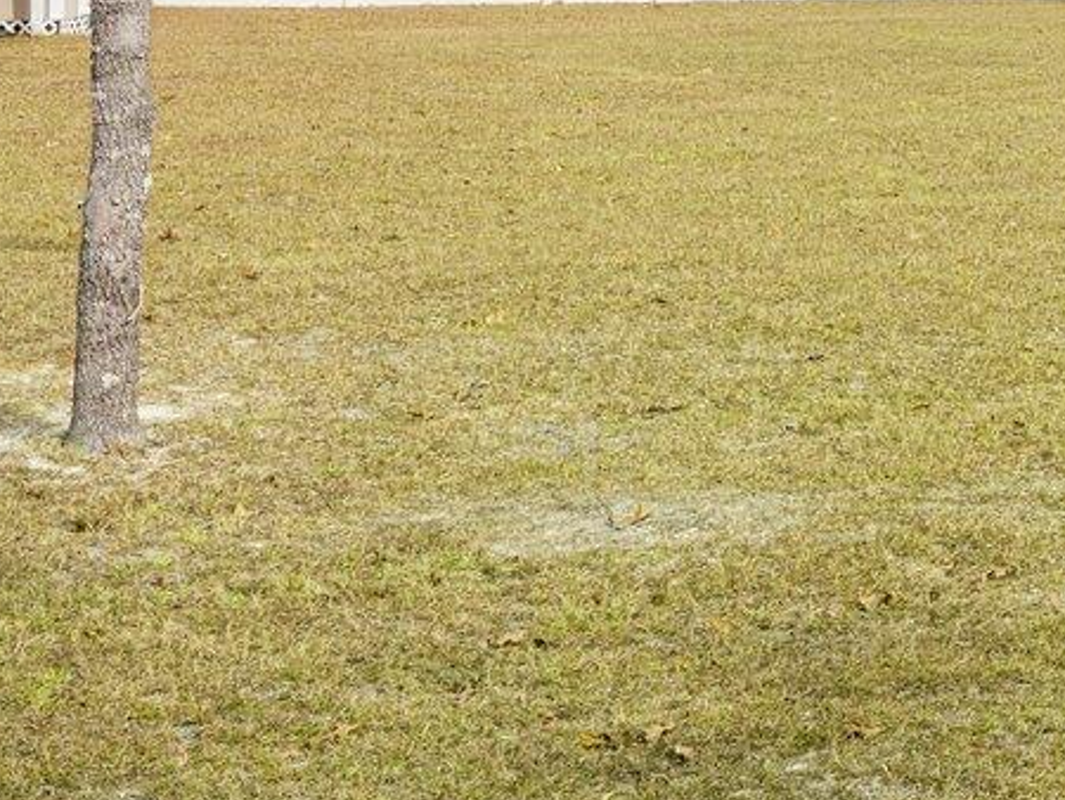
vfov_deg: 13.8
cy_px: -115
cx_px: 1553
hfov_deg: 17.1
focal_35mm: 105
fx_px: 3232
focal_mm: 24
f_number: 11
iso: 100
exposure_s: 1/100
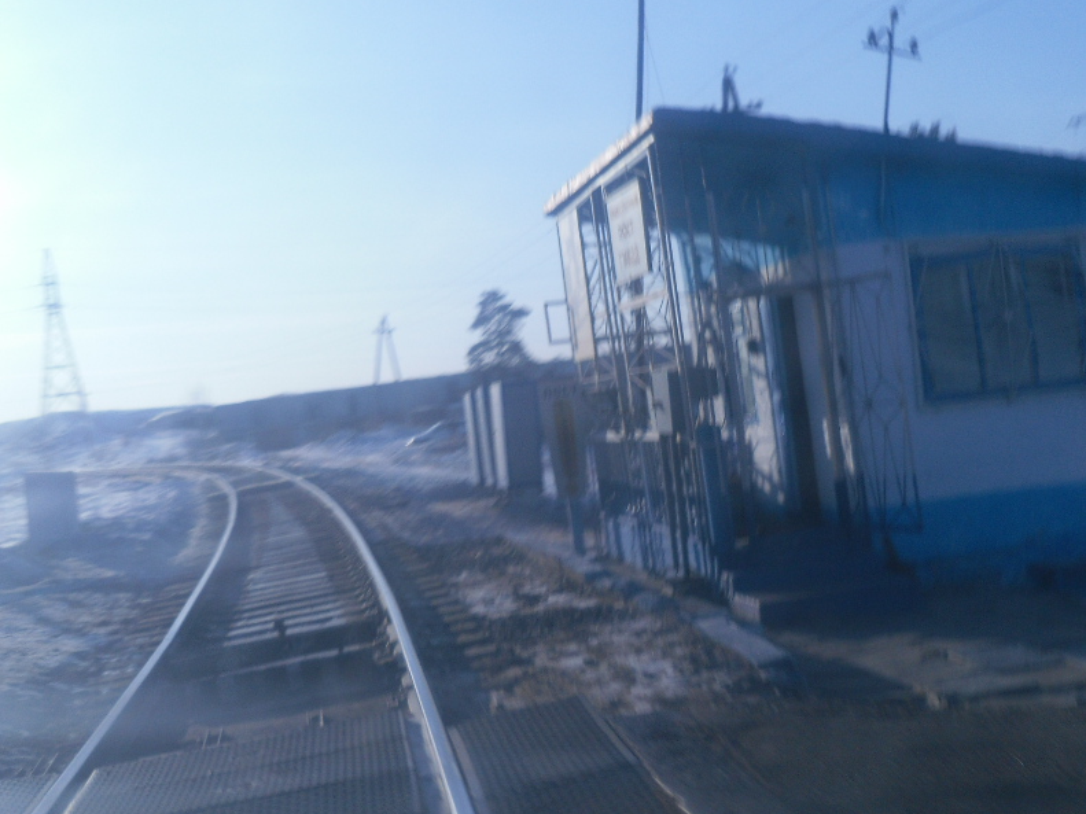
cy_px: 401
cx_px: 582
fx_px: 1380
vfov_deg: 32.9
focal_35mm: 44
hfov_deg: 42.9
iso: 80
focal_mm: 6
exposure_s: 1/60
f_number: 8.1
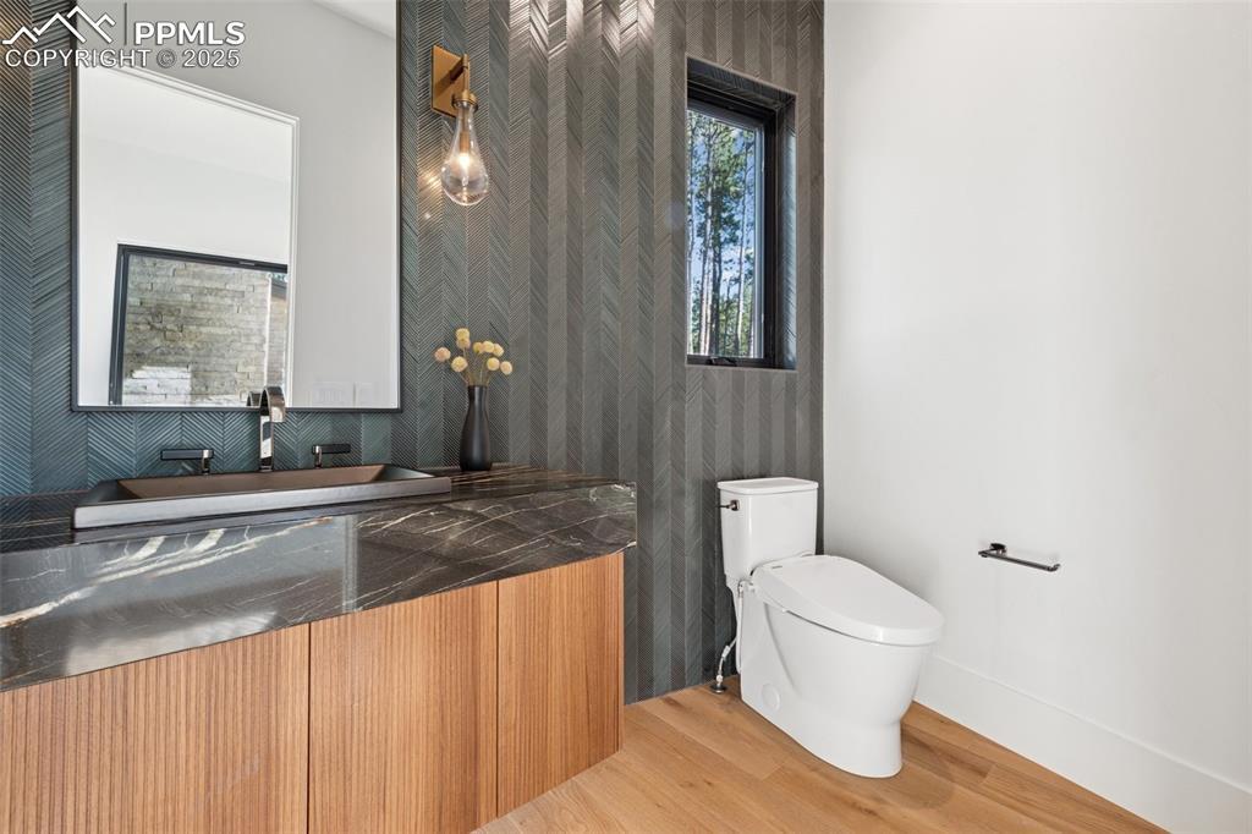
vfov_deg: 77.3
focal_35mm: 15
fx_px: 521
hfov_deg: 100.4
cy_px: 417
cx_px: 626
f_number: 11
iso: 100
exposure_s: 1.6
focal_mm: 15
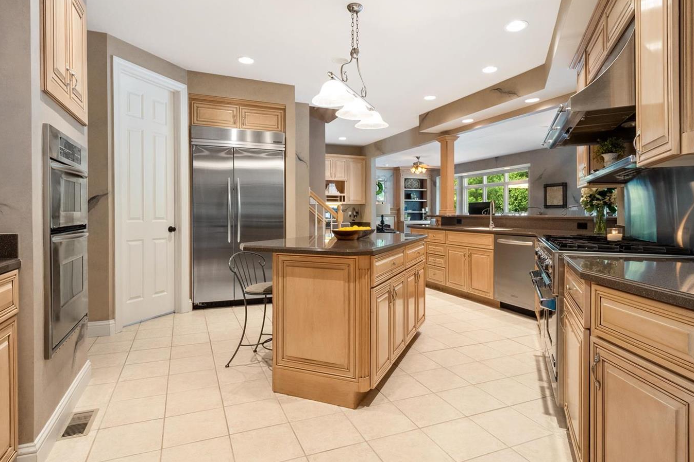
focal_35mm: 19
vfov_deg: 64.4
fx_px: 366
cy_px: 205
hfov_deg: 86.9
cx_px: 345
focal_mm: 8
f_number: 10
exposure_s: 1/3
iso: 400
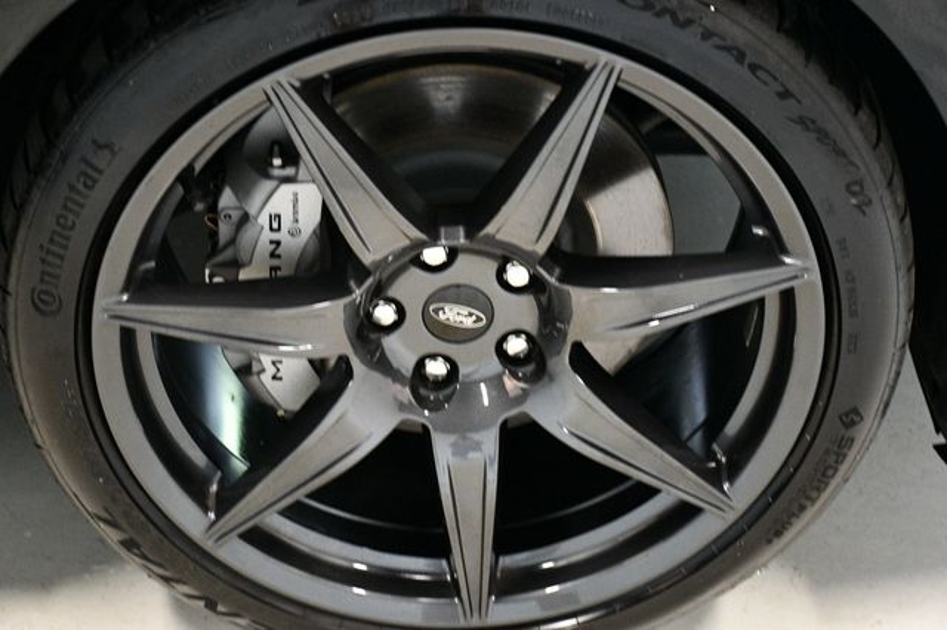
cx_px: 474
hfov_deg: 26.0
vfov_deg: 17.5
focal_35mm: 78
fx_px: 2051
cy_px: 315
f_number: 4.8
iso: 3200
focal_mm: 52
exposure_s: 1/60
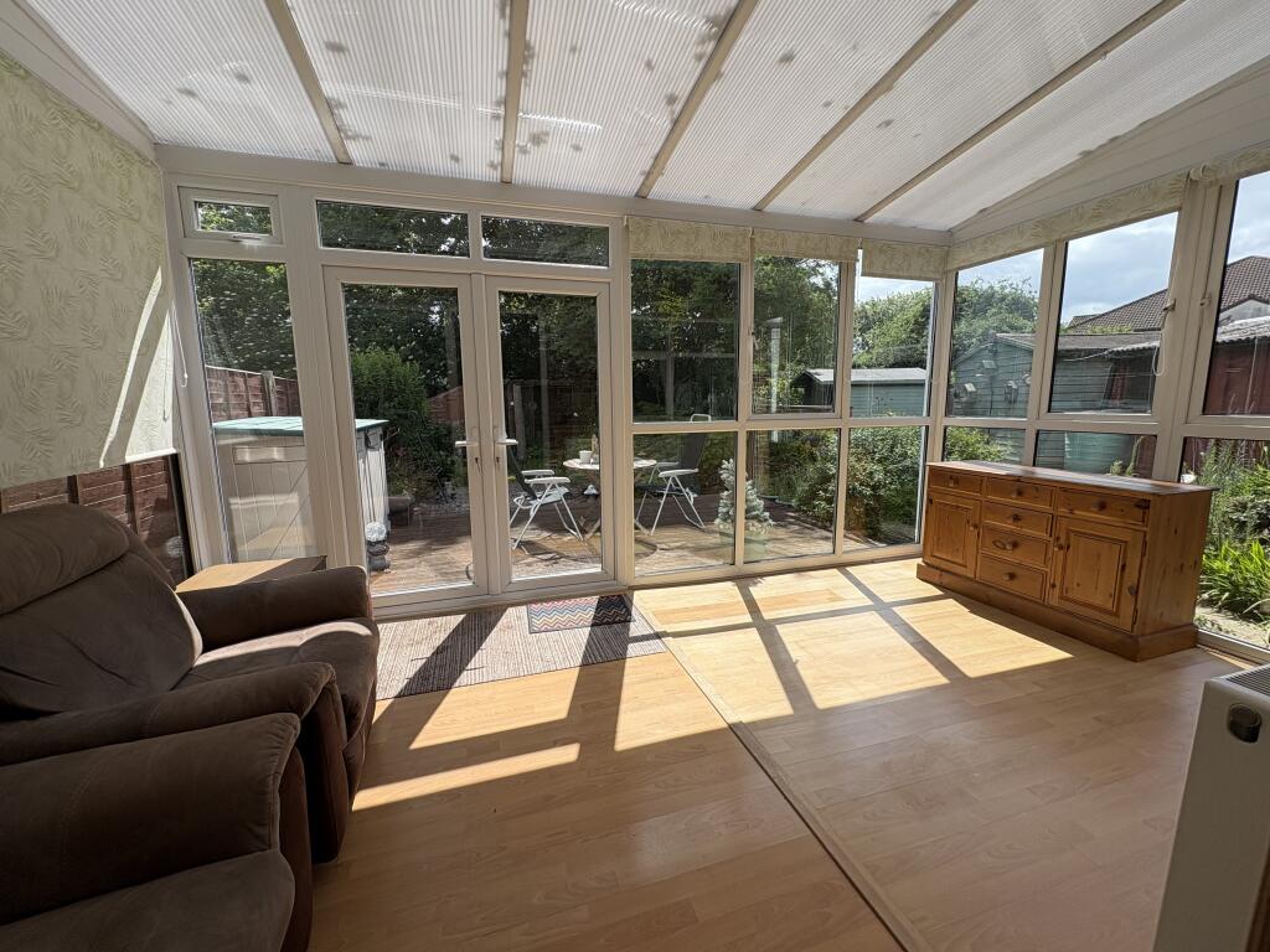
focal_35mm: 14
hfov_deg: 102.1
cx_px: 635
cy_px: 476
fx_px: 514
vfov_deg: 85.7
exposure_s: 1/980
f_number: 2.2
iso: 40
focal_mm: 2.22
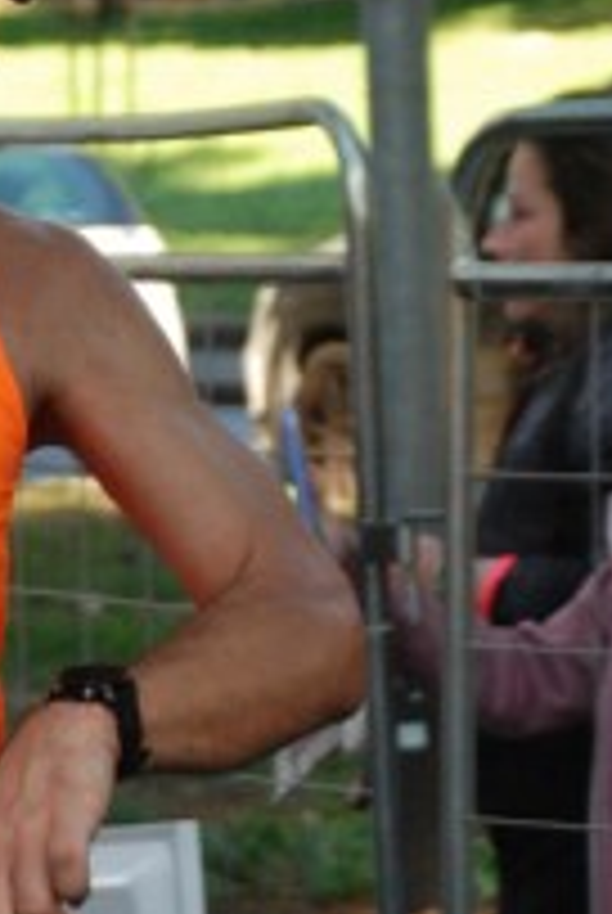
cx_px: -52
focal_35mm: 311
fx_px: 7903
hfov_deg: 4.4
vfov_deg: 6.6
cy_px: 752
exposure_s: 1/400
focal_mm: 70
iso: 1000
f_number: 5.6
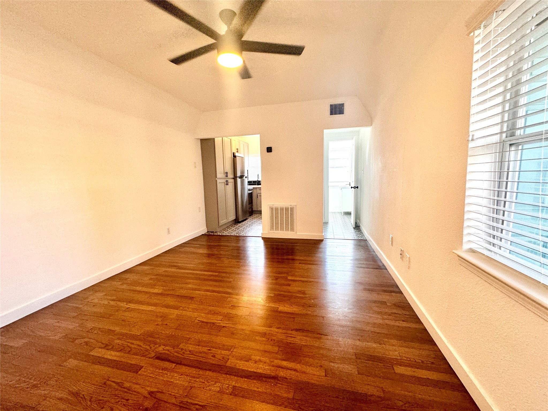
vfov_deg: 85.7
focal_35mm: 14
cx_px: 274
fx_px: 222
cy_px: 206
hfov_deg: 102.1
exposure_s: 1/120
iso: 200
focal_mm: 2.22
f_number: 2.2
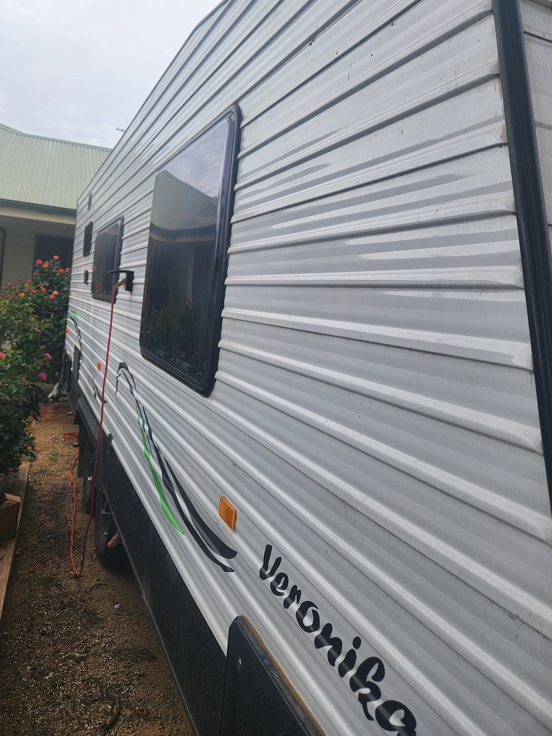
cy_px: 321
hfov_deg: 53.0
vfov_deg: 67.0
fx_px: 553
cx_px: 258
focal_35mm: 26
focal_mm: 5.4
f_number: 1.8
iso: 20
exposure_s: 1/728
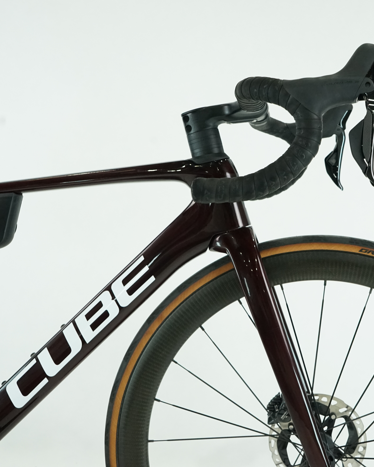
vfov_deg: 45.8
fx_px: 554
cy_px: 230
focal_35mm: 40
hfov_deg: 37.0
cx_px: 249
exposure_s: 1/200
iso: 3200
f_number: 8
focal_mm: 28
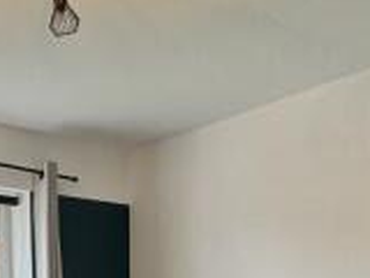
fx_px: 545
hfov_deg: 36.2
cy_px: 349
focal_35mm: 51
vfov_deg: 25.2
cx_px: 71
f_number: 2.2
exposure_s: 1/100
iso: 125
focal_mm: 2.22
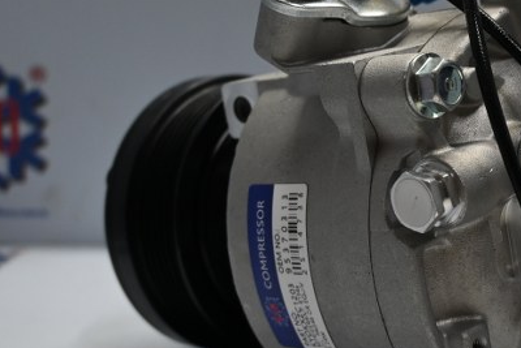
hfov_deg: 26.6
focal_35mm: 75
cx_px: 395
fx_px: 1086
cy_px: 171
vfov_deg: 18.2
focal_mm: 25
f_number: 4.2
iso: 640
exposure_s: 1/125
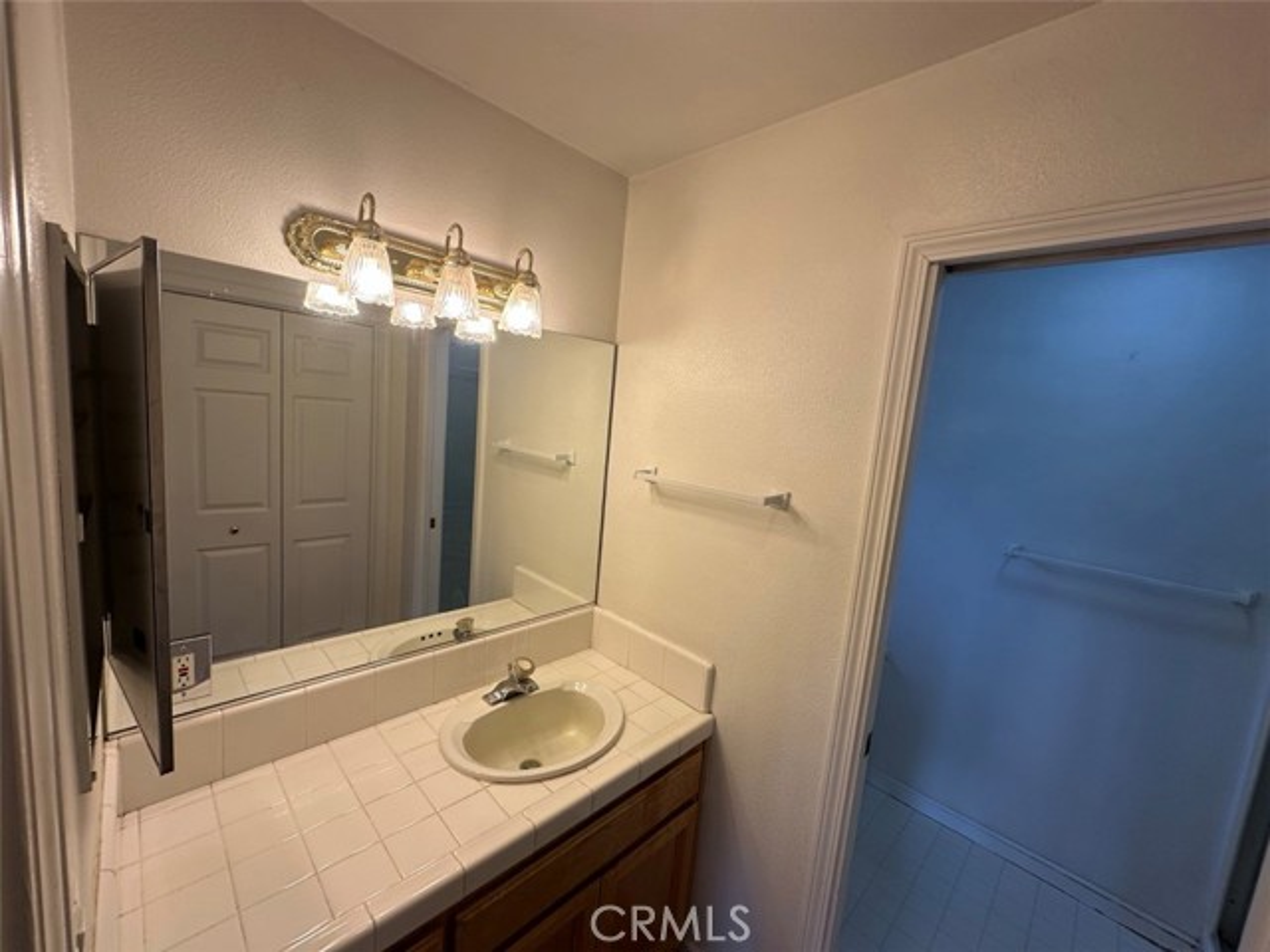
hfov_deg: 102.1
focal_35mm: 14
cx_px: 635
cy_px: 476
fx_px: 514
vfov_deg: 85.7
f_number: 2.2
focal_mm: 2.22
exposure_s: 1/120
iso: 50
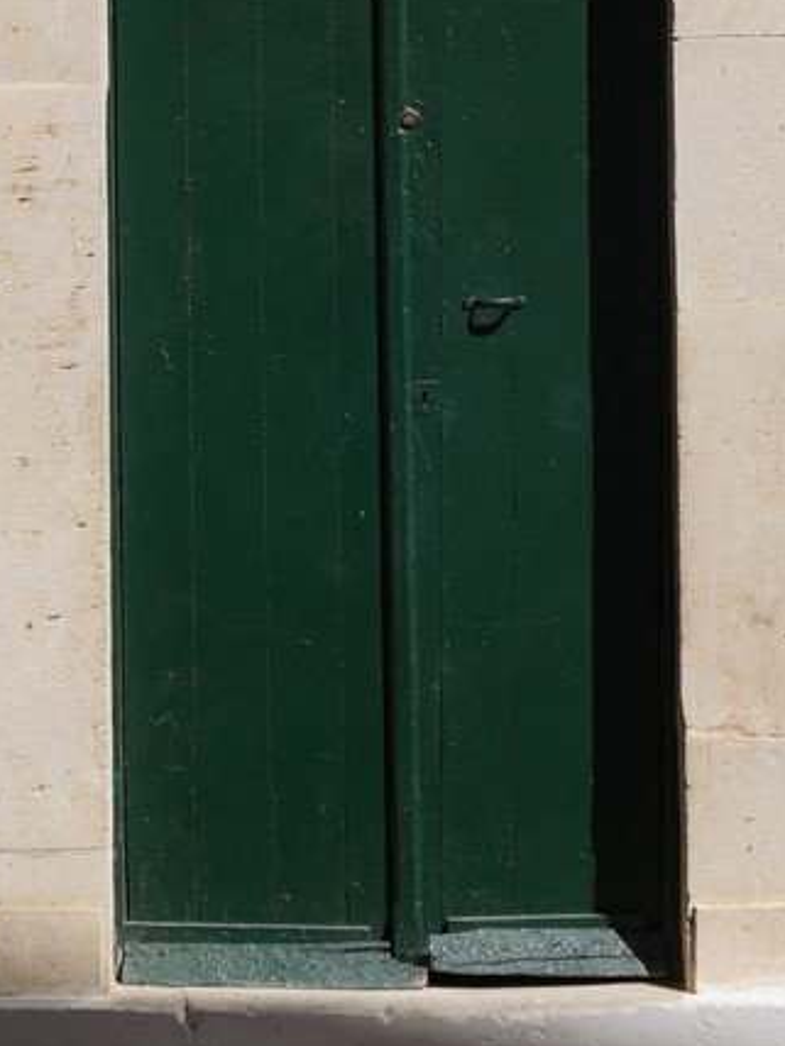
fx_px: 2449
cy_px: 218
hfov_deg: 18.2
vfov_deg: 23.8
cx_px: 389
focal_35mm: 81
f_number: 4.5
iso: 100
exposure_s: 1/1000
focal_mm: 20
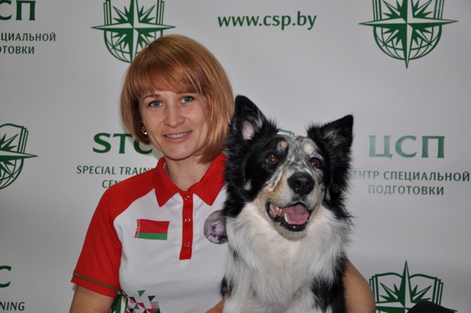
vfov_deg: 26.4
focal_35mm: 51
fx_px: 666
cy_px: 156
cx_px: 236
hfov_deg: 38.9
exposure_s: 1/60
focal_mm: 34
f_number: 4.2
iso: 320
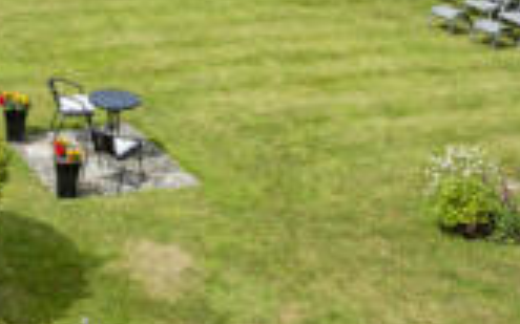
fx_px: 1275
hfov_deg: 22.6
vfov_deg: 14.2
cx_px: 65
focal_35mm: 90
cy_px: -27
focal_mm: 12.29
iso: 110
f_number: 2.8
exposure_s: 1/500
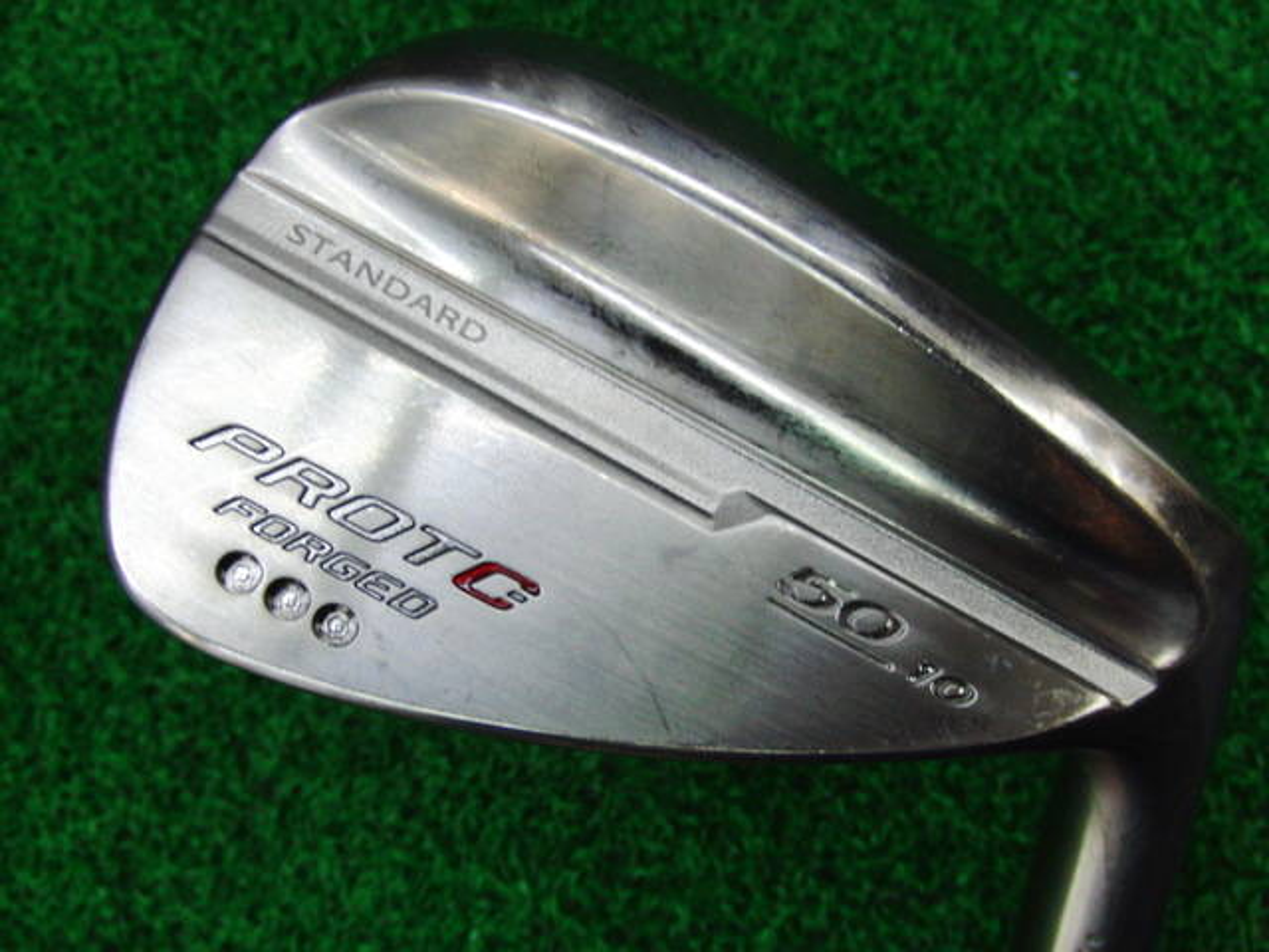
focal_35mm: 37
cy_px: 476
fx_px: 1356
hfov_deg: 50.1
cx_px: 634
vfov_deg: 38.7
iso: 320
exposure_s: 1/80
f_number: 3.6
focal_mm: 6.42
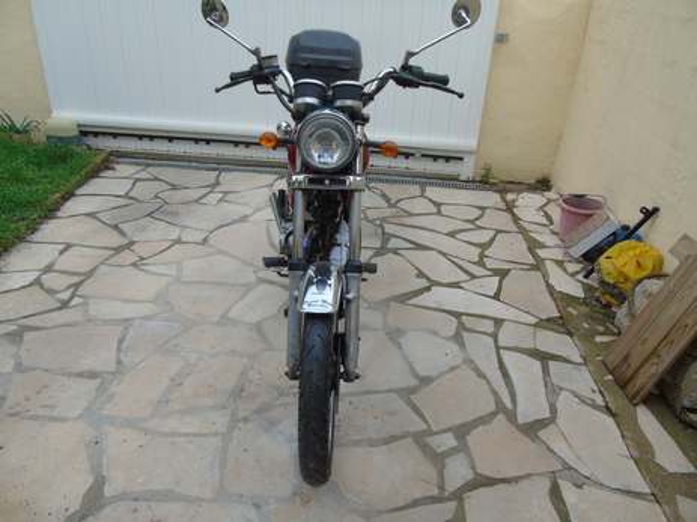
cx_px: 348
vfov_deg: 54.9
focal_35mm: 25
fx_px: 503
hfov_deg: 69.4
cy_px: 261
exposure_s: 1/200
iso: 80
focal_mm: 4.4
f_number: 3.4
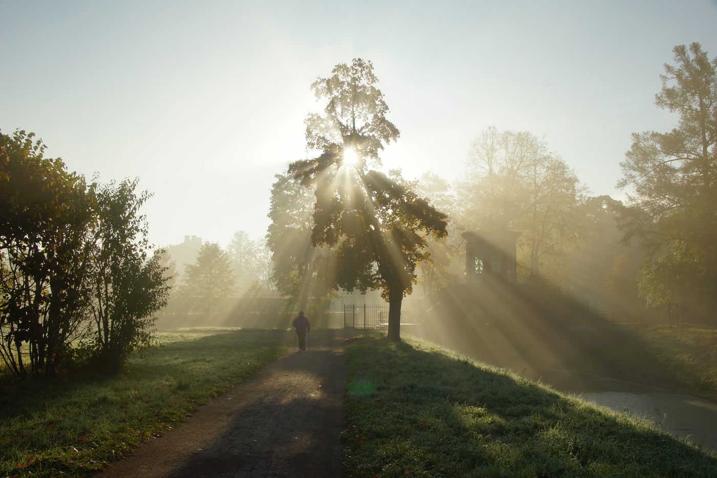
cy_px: 239
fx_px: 717
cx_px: 358
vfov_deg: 36.9
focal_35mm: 36
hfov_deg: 53.1
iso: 100
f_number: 13
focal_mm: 24
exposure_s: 1/125
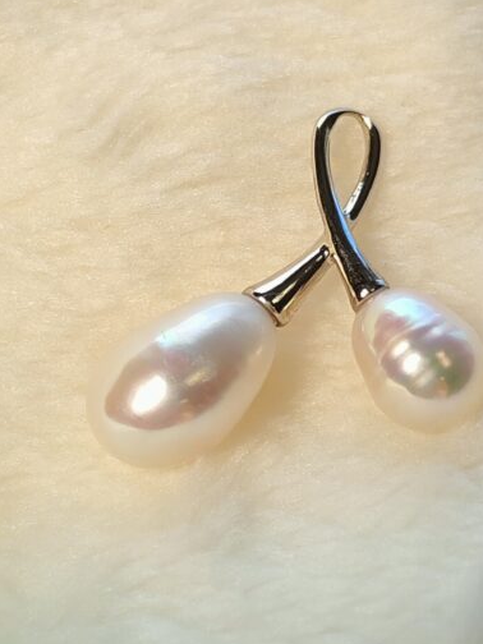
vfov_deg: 18.2
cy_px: 300
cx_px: 257
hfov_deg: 13.7
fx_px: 2009
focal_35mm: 108
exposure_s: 1/110
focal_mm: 5.52
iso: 50
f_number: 1.95
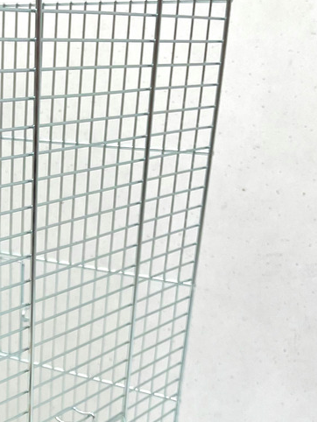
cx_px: -25
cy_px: 506
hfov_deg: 20.4
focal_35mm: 69
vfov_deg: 25.3
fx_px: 842
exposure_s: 1/121
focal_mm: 4.2
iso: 50
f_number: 1.6
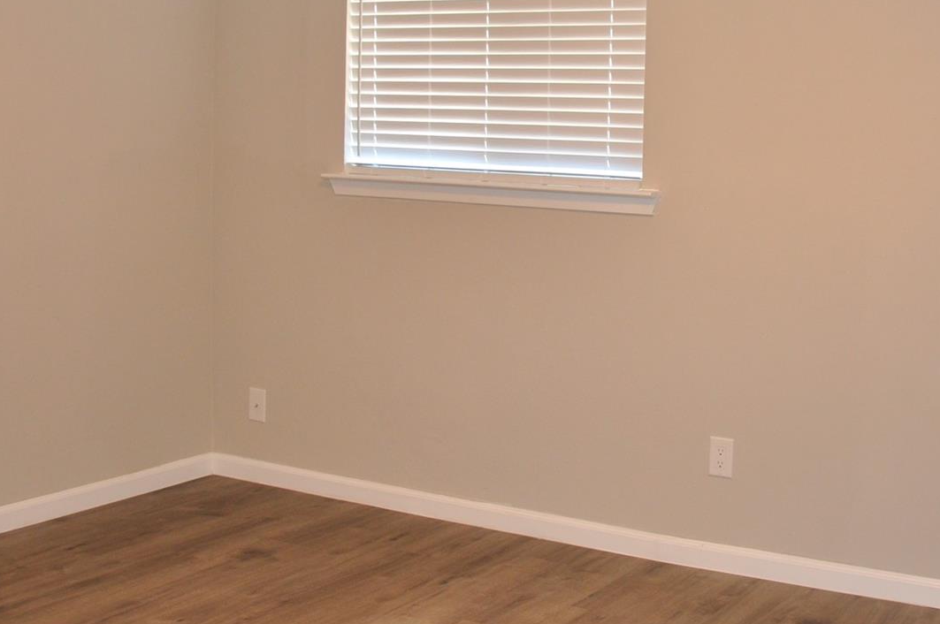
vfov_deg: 25.8
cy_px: 198
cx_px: 632
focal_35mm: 52
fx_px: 1356
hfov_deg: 37.8
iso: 640
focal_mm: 18
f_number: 4
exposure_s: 1/60
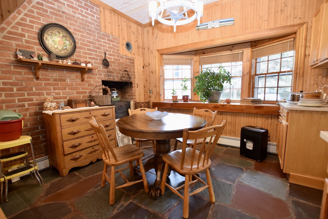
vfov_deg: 77.3
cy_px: 110
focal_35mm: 15
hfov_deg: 100.4
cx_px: 164
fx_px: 137
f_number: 3.5
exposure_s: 1/60
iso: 1600
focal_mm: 10
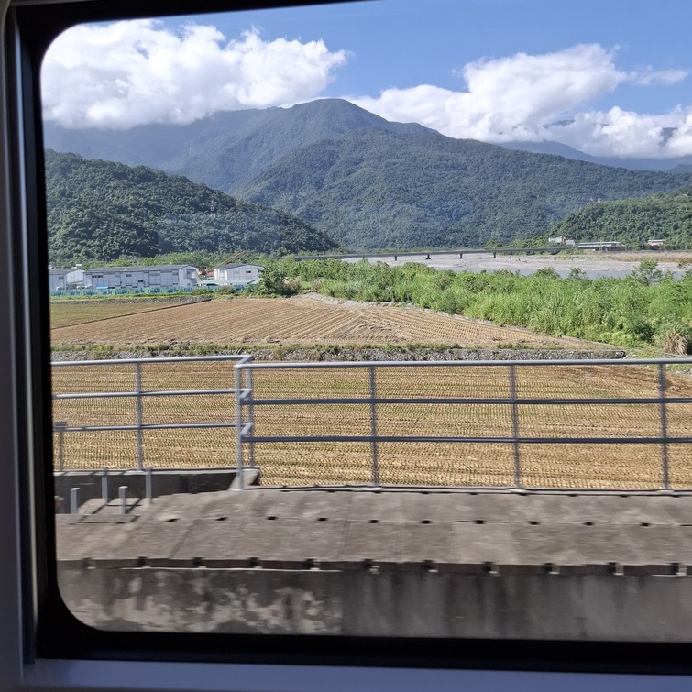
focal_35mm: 28
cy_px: 276
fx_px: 633
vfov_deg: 56.8
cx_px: 335
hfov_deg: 57.3
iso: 50
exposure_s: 1/558
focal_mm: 5.54
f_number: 1.8
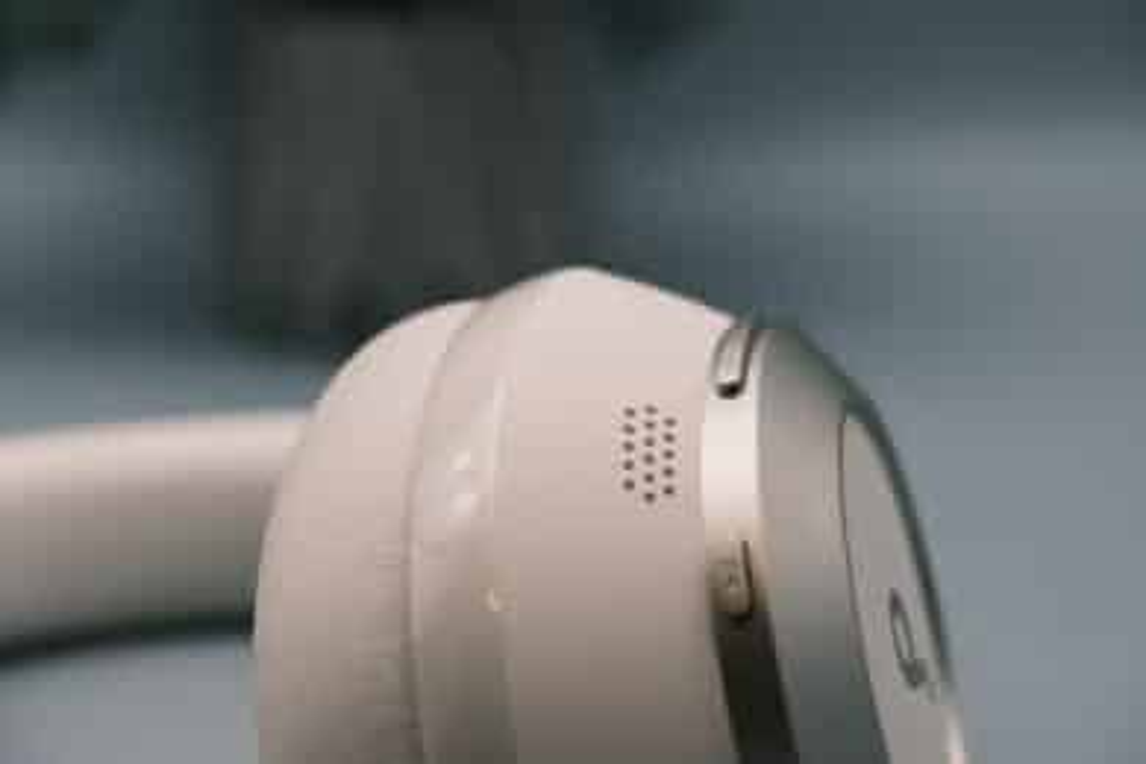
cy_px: 382
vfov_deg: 20.3
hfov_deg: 30.1
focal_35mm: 67
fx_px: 2133
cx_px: 573
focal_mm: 44.5
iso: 500
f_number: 6.4
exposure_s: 1/300
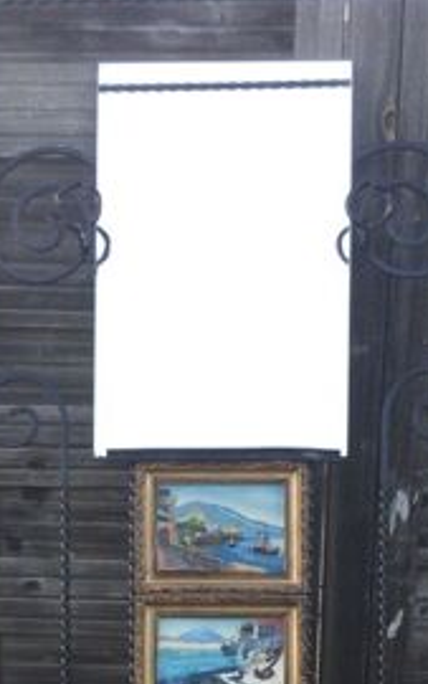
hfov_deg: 16.7
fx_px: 1454
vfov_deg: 24.7
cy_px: 747
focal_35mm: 78
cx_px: 180
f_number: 2.4
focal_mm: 3.3
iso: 40
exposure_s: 1/100
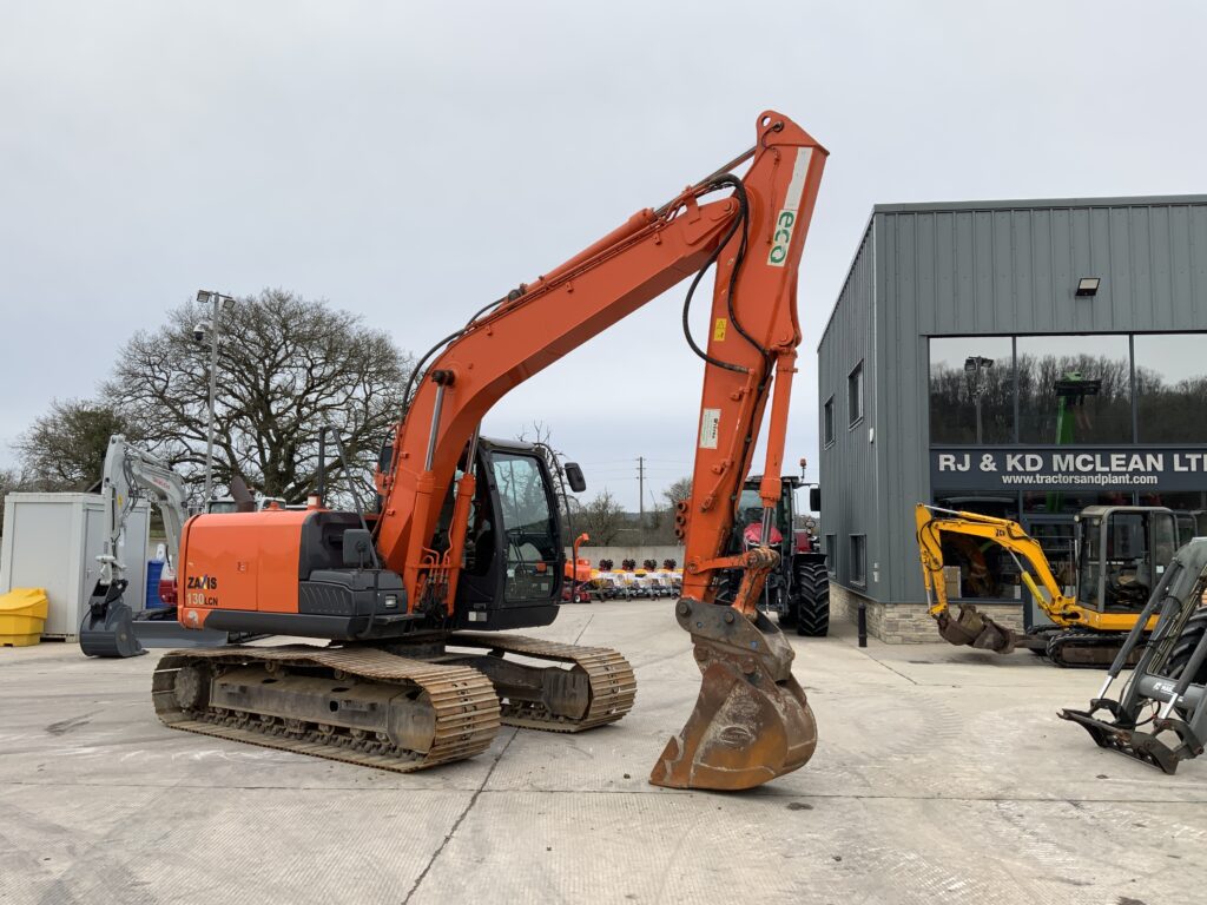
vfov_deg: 48.2
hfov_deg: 61.7
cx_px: 604
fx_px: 1011
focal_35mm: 29
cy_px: 452
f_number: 1.8
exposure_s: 1/172
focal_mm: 3
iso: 16
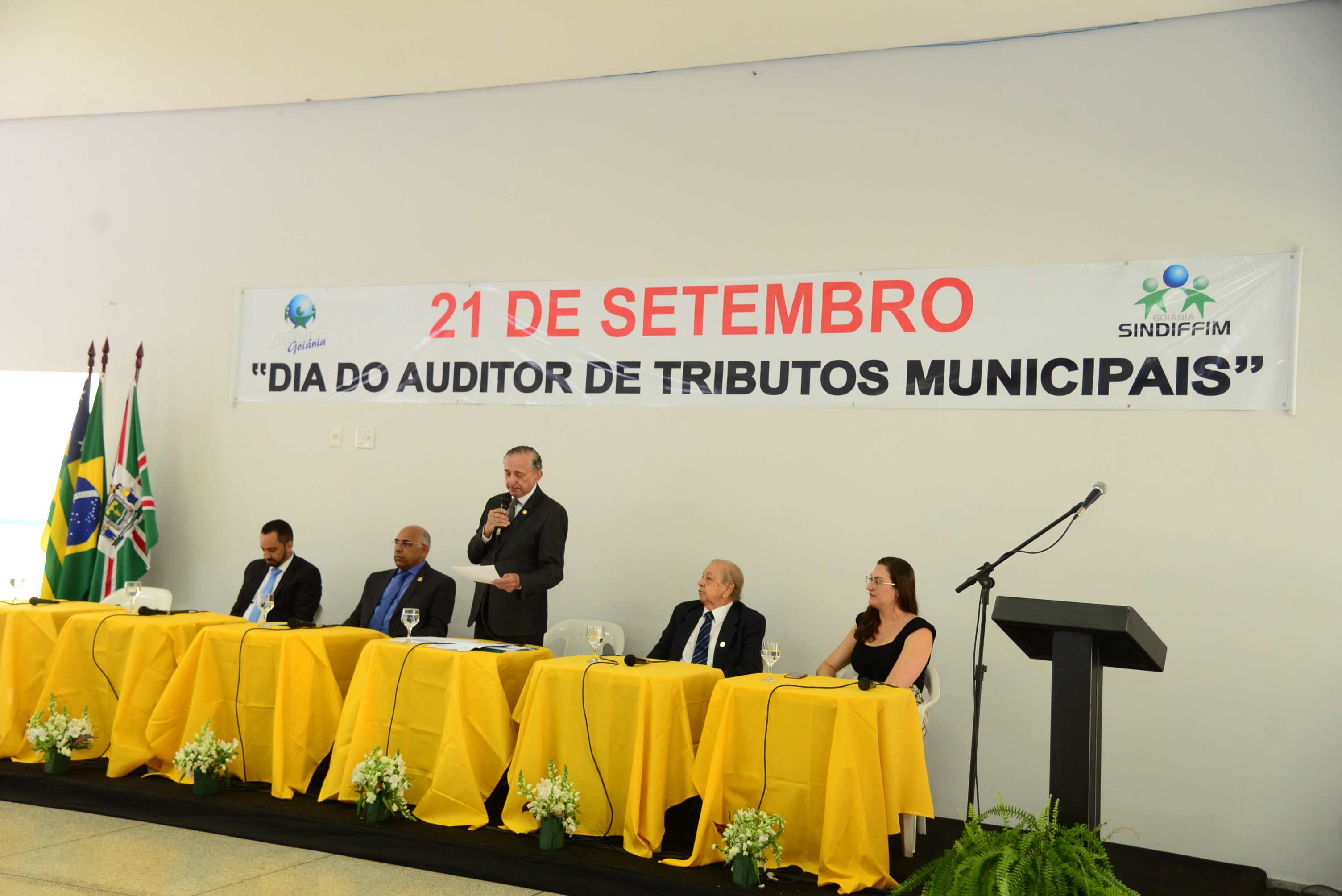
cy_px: 448
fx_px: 1492
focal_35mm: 40
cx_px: 671
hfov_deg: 48.4
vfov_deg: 33.4
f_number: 4
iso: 1600
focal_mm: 40
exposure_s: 1/125
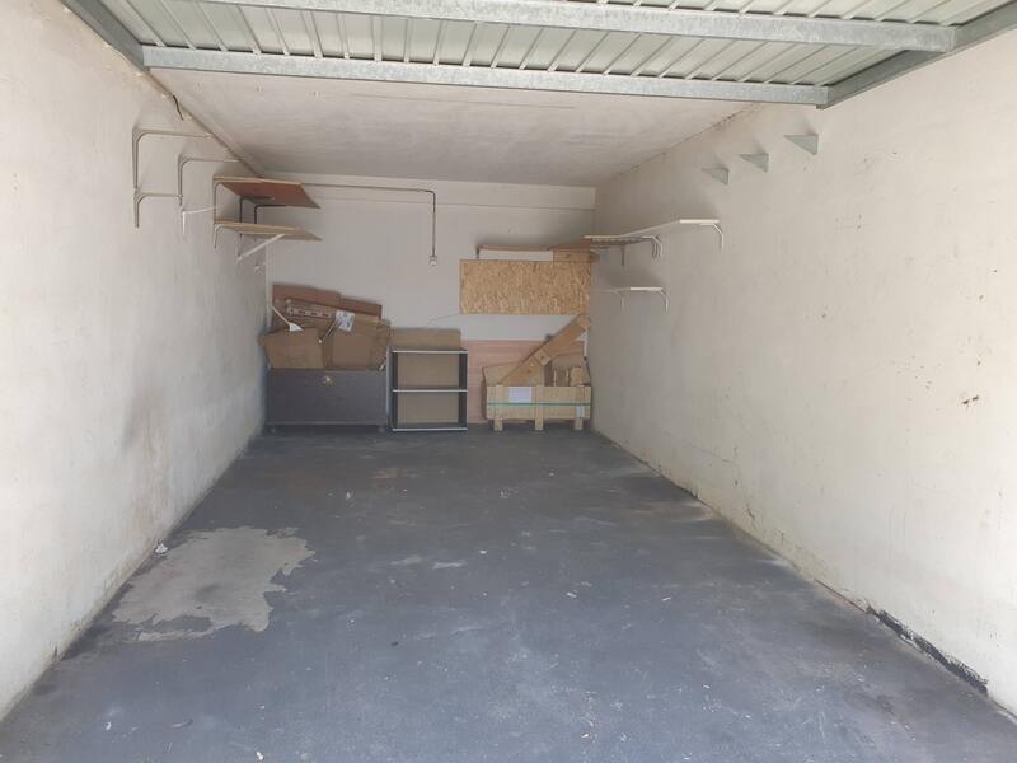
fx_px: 764
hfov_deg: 67.3
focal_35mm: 26
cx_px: 508
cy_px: 382
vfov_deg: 53.1
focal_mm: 4.32
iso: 64
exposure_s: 1/100
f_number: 2.4
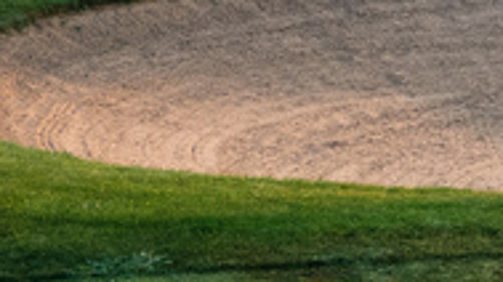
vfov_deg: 3.1
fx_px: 5145
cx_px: 1754
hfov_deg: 5.2
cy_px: -712
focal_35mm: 386
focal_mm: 48
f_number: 9
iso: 320
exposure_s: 1/100
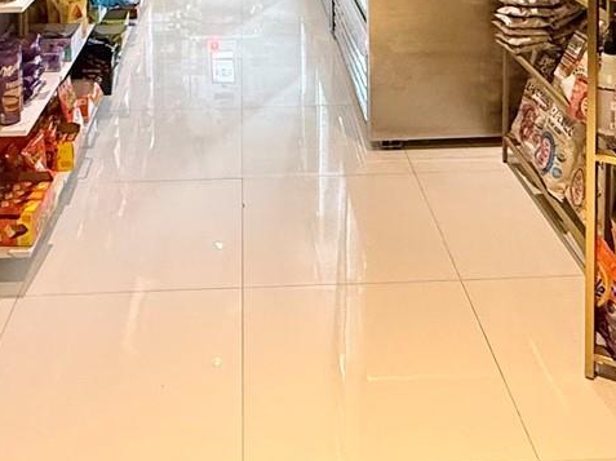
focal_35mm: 47
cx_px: 284
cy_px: -173
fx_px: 836
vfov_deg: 25.5
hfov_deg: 40.4
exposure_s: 1/60
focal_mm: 2.22
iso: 500
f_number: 2.2
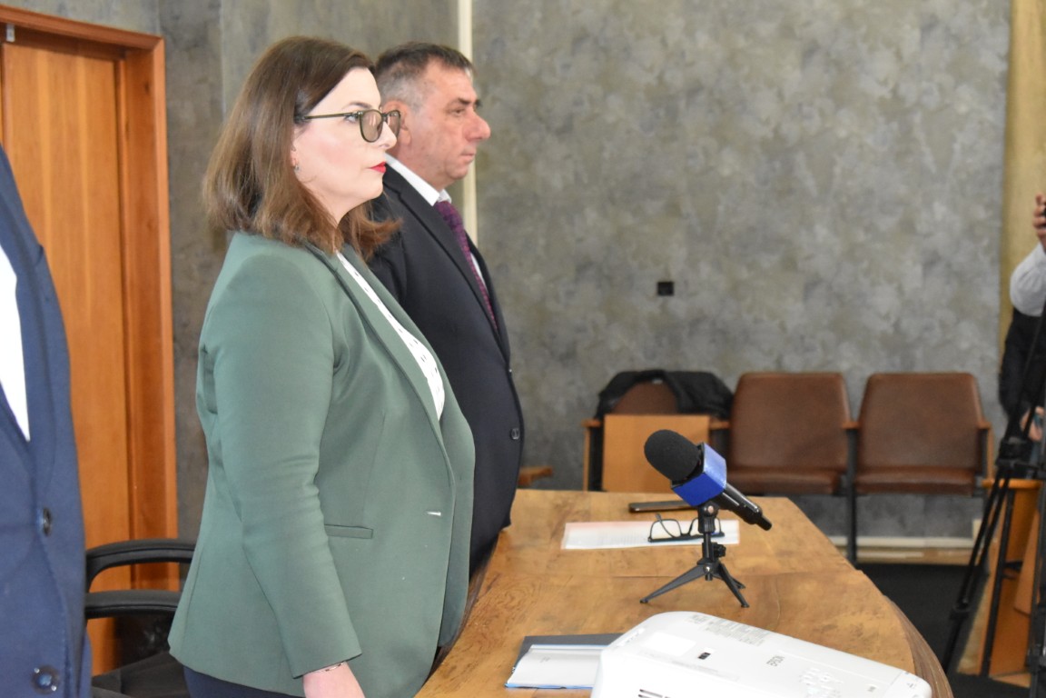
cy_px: 349
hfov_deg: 24.6
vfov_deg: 16.6
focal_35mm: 82
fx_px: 2397
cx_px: 523
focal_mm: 55
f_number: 5.6
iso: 5000
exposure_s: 1/60
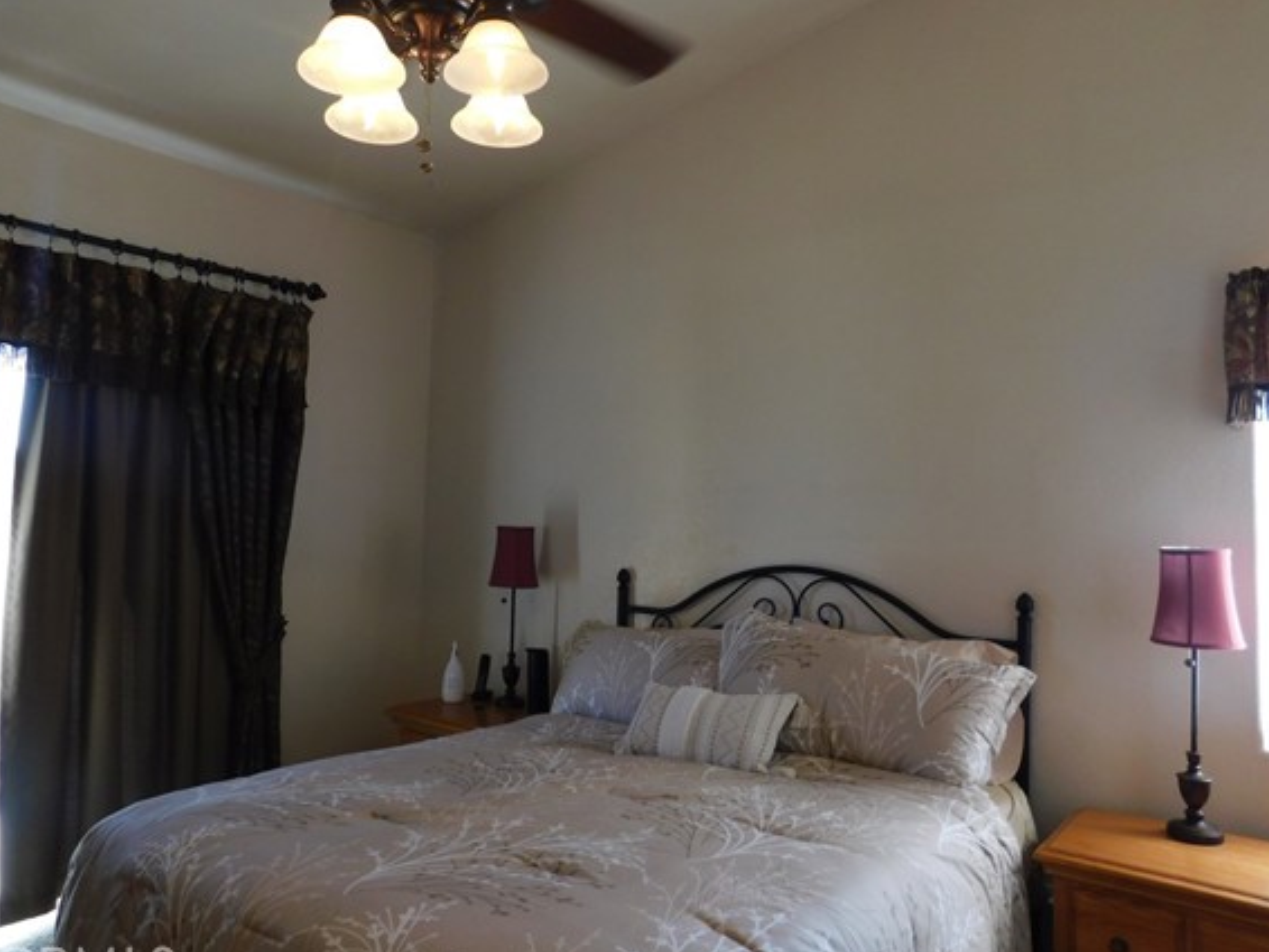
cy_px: 461
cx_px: 594
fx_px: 954
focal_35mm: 26
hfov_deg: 67.2
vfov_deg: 53.1
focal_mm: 4
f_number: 3
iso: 125
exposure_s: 1/50
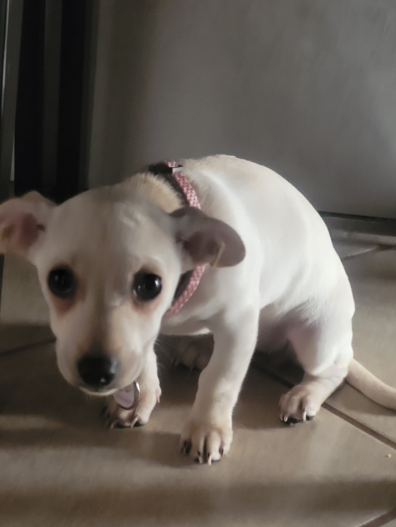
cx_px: 195
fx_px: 1189
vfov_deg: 25.0
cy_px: 260
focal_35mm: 78
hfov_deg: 18.9
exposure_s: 1/60
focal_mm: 7.12
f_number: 2.4
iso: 640
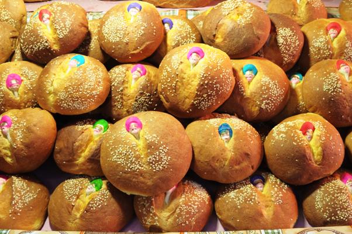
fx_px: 352
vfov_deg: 36.8
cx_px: 176
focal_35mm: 36
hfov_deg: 53.2
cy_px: 117
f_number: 5.6
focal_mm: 24
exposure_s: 1/8
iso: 400
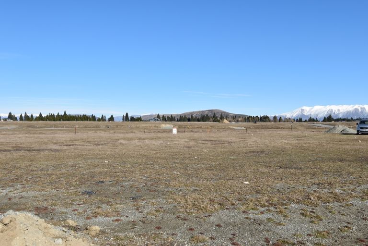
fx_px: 368
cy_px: 123
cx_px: 184
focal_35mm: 36
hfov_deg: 53.1
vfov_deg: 36.9
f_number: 10
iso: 200
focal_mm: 24
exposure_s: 1/400
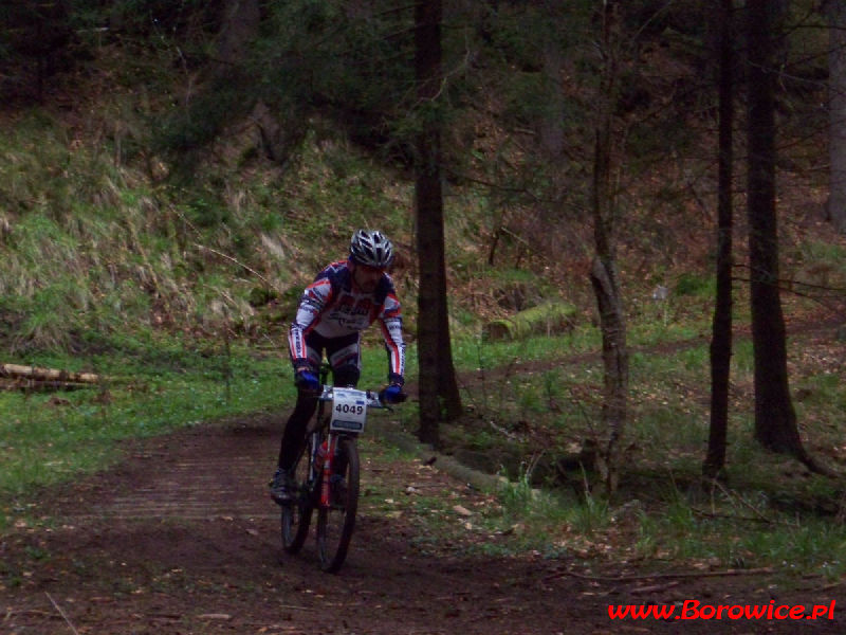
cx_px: 423
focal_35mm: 117
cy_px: 318
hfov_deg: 16.8
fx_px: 2859
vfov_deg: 12.7
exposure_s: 1/125
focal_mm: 19.2
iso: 400
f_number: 4.4
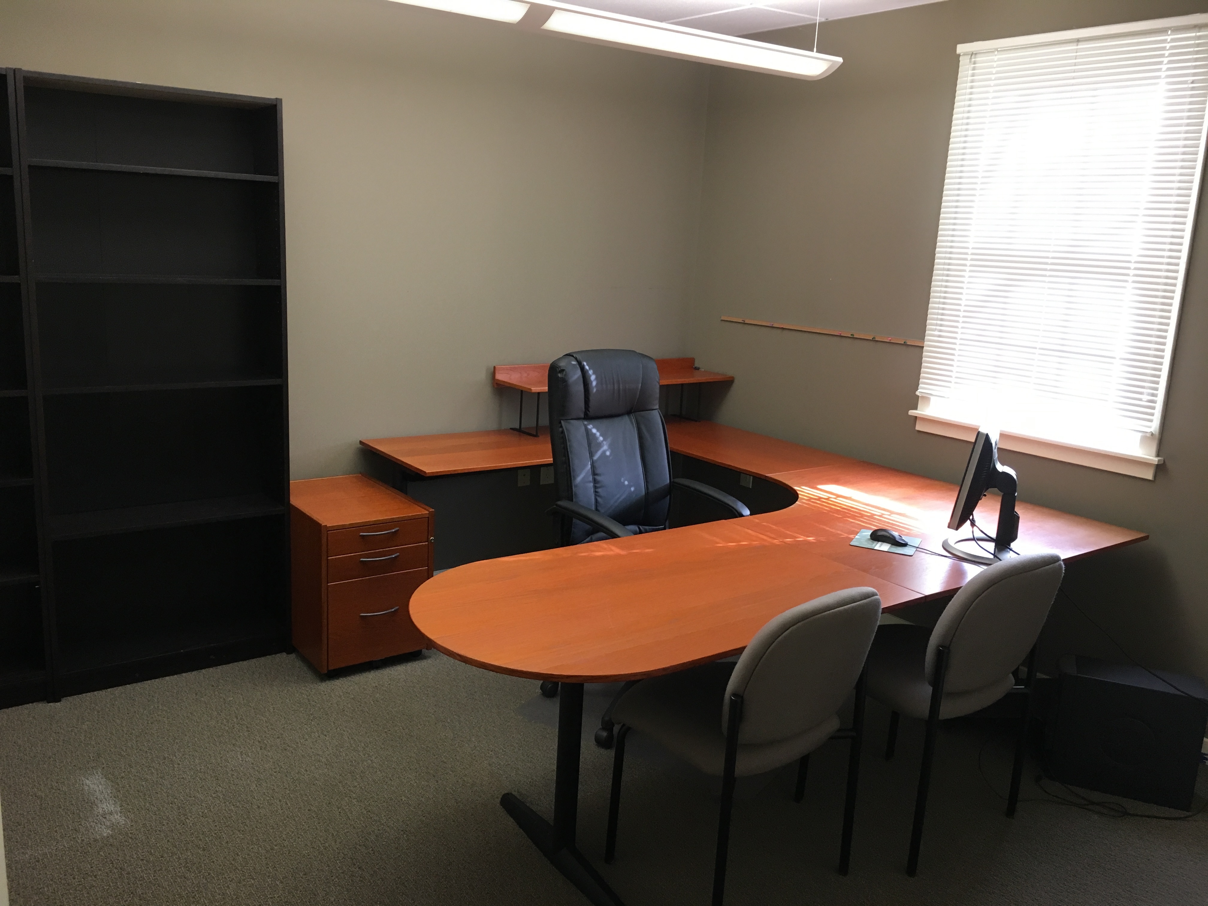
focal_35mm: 29
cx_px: 604
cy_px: 453
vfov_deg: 48.2
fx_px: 1012
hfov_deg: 61.7
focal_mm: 4.15
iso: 100
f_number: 2.2
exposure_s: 1/30
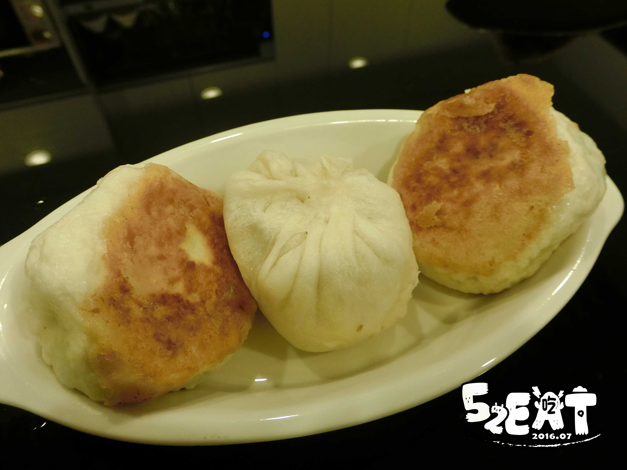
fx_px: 453
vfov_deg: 54.9
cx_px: 314
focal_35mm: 25
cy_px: 235
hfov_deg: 69.4
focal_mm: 5.4
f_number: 2.8
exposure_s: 1/30
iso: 400
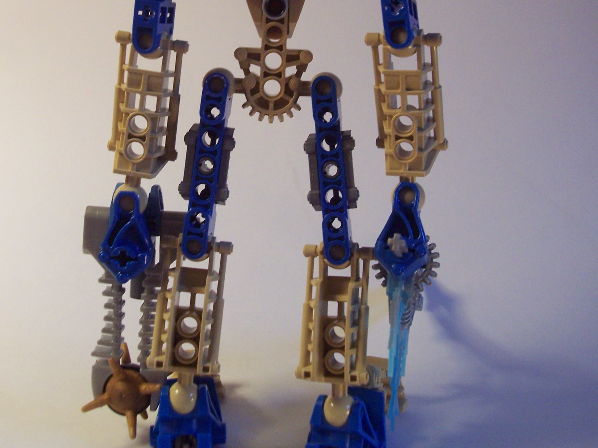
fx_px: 950
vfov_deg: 25.9
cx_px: 309
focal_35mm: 55
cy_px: 71
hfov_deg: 34.9
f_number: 3.4
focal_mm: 8
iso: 200
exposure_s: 1/30
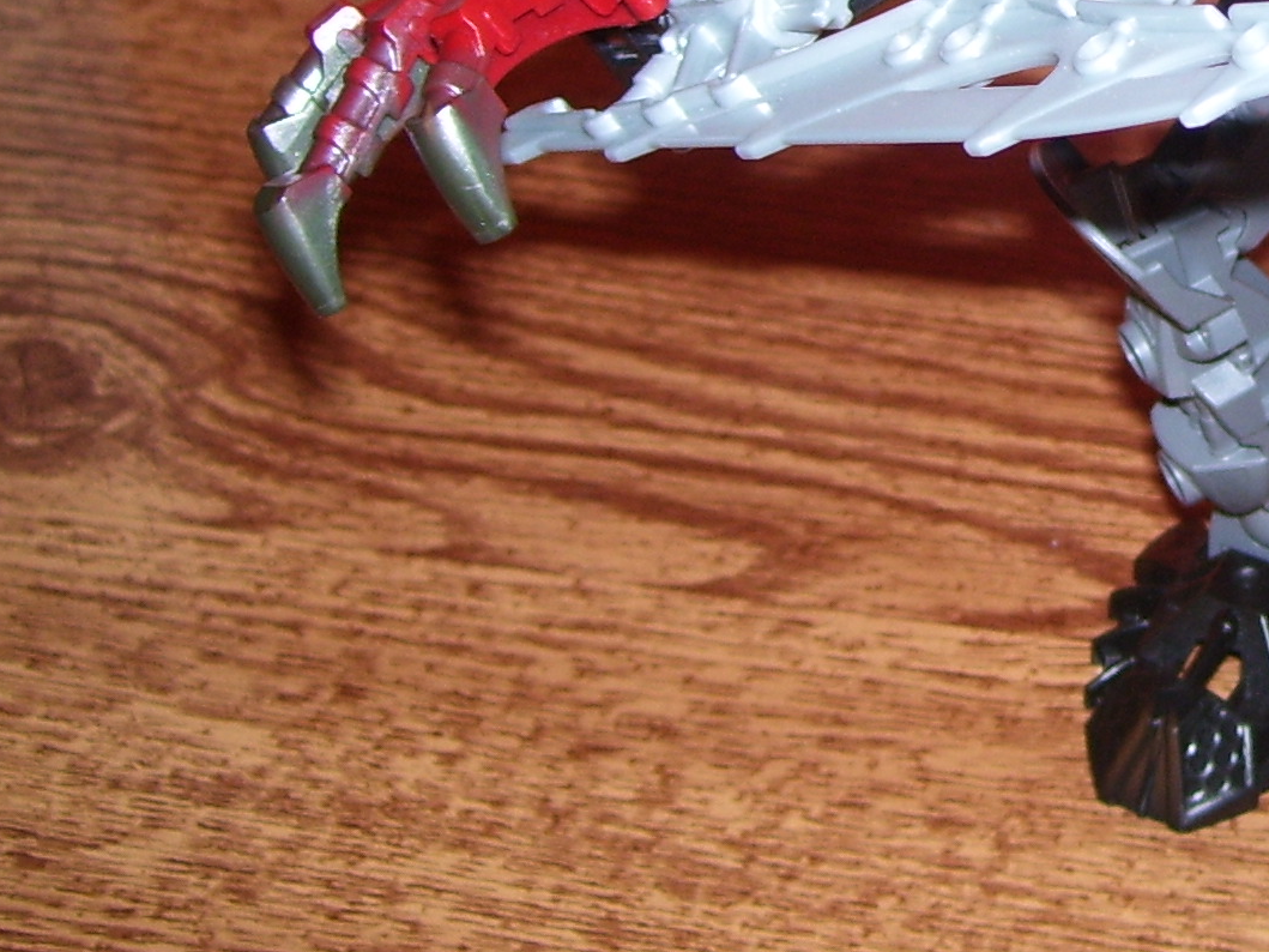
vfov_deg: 16.2
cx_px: 1422
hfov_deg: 20.7
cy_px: 68
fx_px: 3299
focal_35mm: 90
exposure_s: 1/60
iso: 80
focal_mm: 6
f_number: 2.7
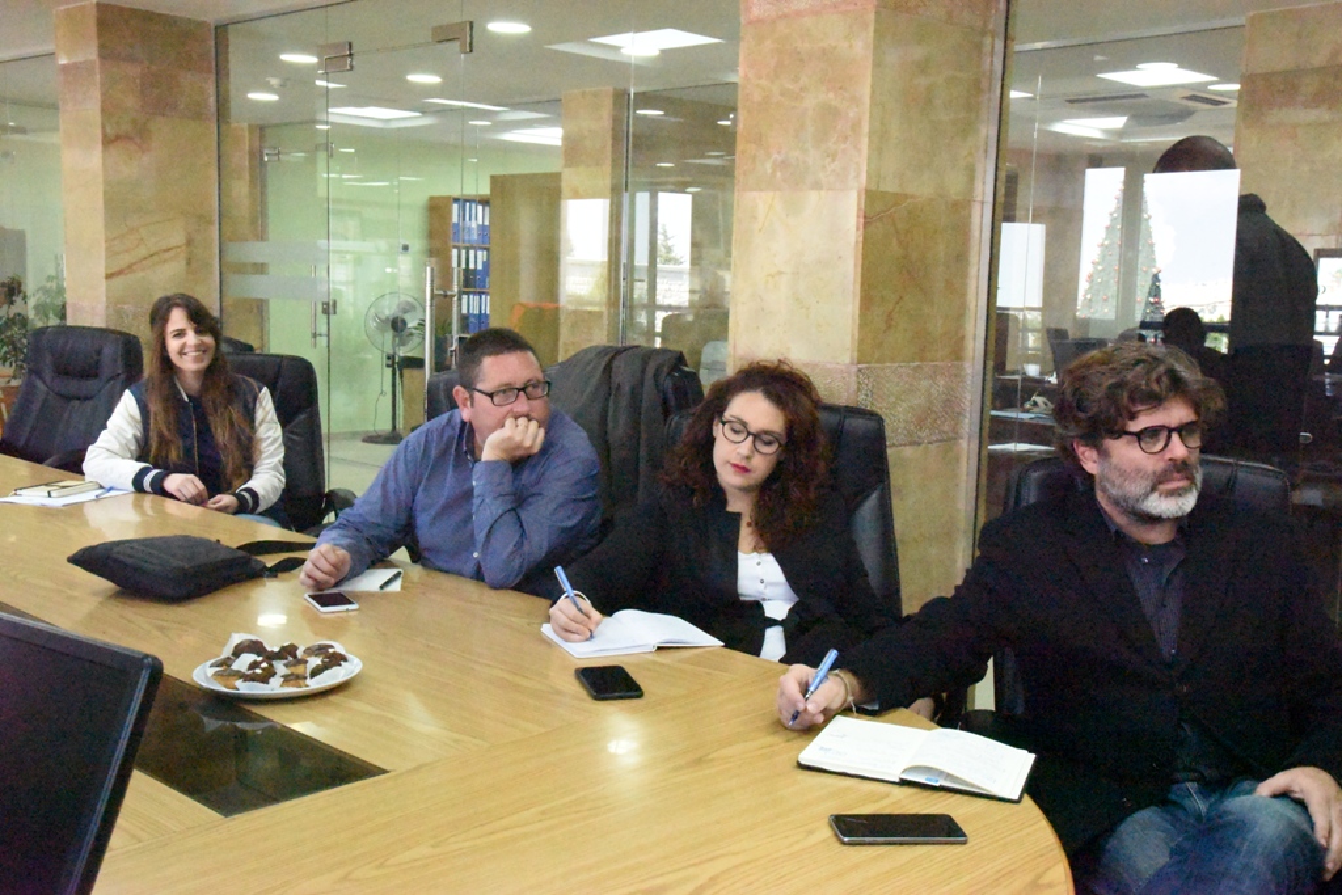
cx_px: 671
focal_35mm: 38
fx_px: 1417
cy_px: 448
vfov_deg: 35.1
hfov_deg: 50.7
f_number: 20
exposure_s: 1/250
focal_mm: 38
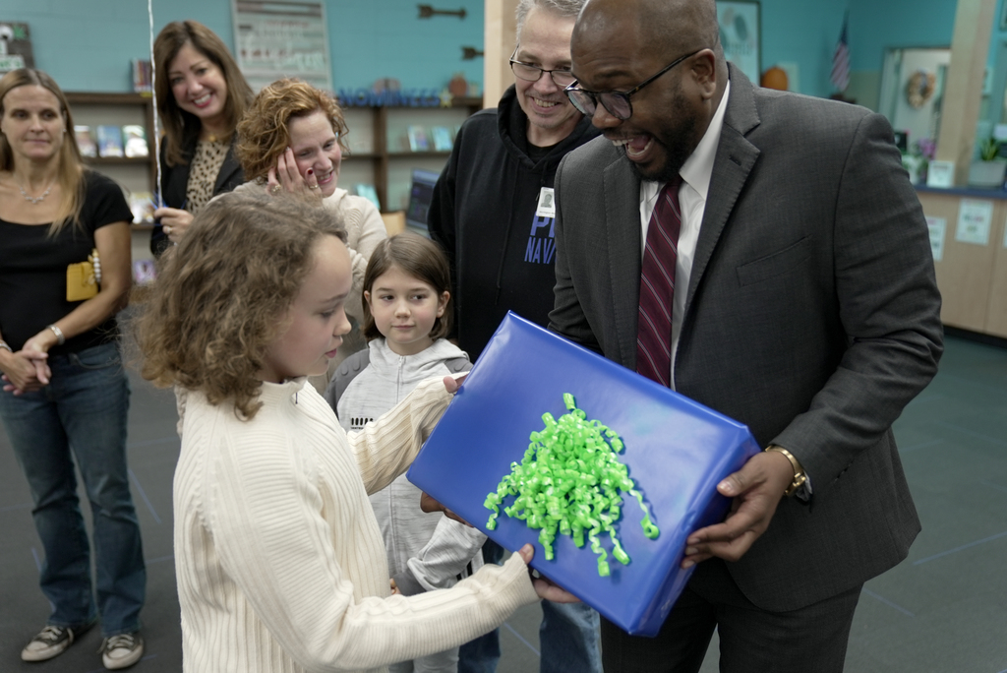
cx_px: 504
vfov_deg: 37.9
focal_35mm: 35
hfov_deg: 54.4
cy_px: 336
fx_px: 980
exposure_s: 1/125
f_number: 2.8
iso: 500
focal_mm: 35
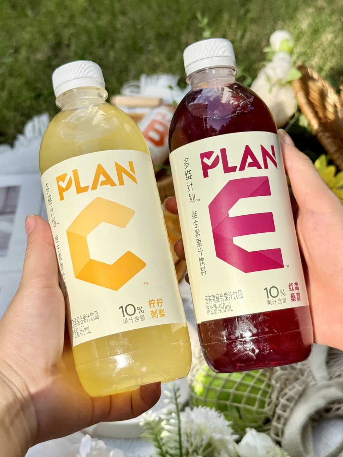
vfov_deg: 38.9
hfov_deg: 29.7
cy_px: 225
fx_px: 647
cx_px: 172
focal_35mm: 49
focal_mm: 6.76
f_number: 1.78
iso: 64
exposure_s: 1/4587
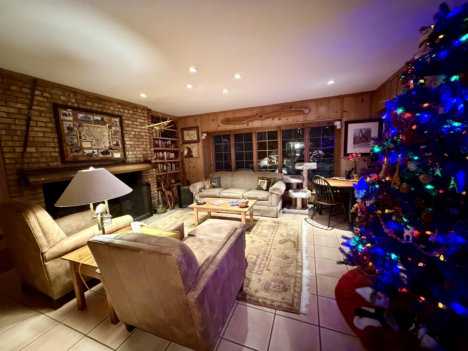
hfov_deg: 102.1
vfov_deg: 85.7
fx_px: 189
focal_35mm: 14
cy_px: 176
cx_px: 234
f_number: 2.2
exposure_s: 1/40
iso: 1250
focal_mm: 2.22
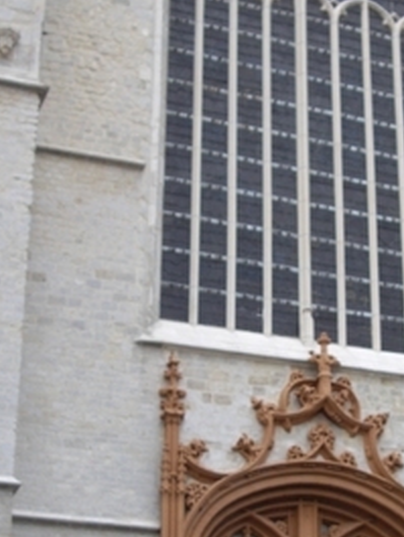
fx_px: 1337
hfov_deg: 17.1
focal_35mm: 86
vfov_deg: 22.5
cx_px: 302
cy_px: 399
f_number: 2.8
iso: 100
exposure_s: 1/200
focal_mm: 7.9
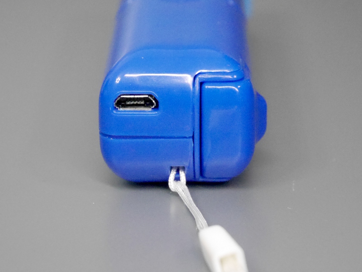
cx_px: 181
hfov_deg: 23.3
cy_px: 136
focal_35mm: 84
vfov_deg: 17.6
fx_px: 878
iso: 2500
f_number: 5.6
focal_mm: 42
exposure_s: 1/80
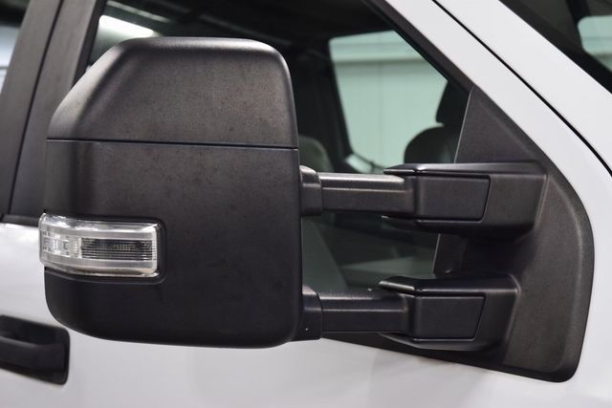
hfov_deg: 29.2
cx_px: 306
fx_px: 1173
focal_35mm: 69
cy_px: 204
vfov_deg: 19.7
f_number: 5.6
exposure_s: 1/60
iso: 1600
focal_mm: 46
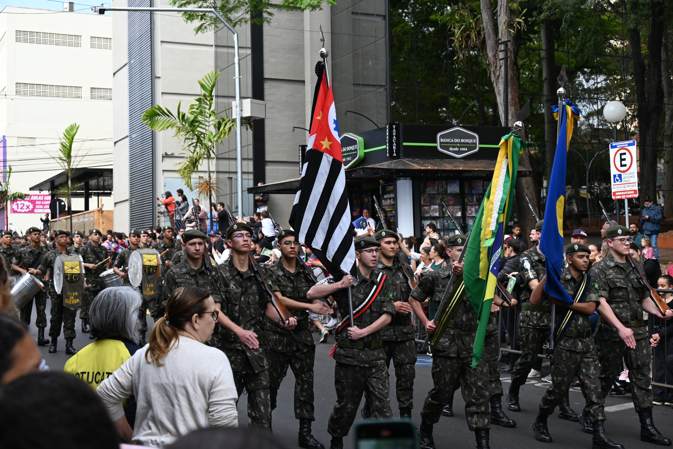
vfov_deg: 26.0
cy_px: 224
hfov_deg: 38.2
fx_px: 972
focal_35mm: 52
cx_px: 336
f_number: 5.6
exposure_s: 1/250
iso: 180
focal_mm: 52
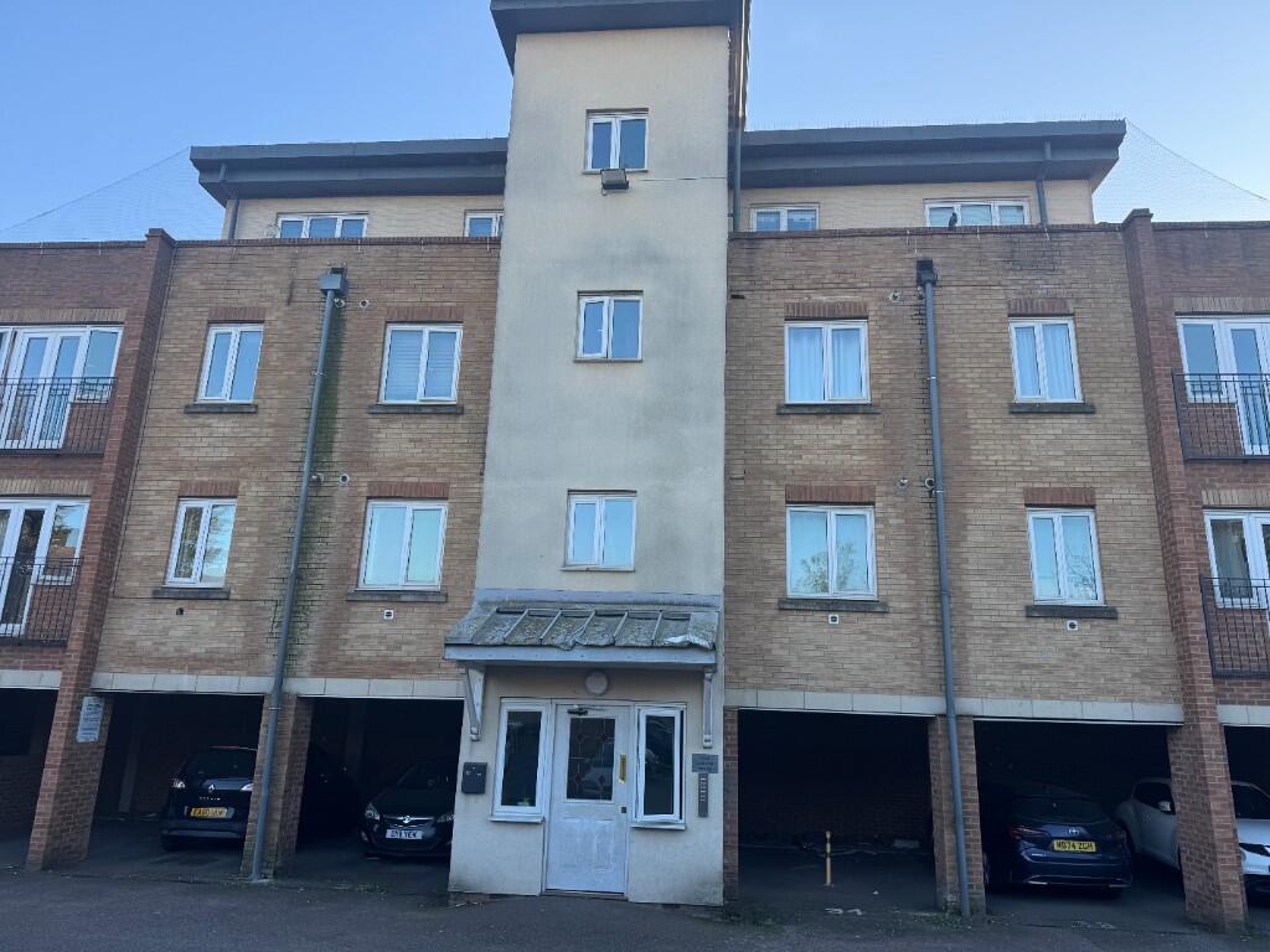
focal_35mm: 24
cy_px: 476
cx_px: 635
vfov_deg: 56.8
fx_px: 881
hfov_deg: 71.6
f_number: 1.78
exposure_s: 1/651
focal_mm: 6.76
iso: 80
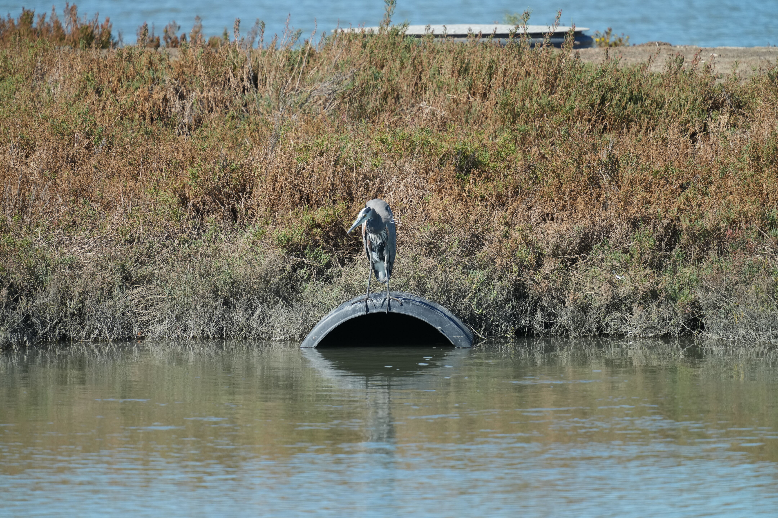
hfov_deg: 3.4
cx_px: 389
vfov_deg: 2.3
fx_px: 12966
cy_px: 259
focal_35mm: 600
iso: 800
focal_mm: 600
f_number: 5.6
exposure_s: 1/2000
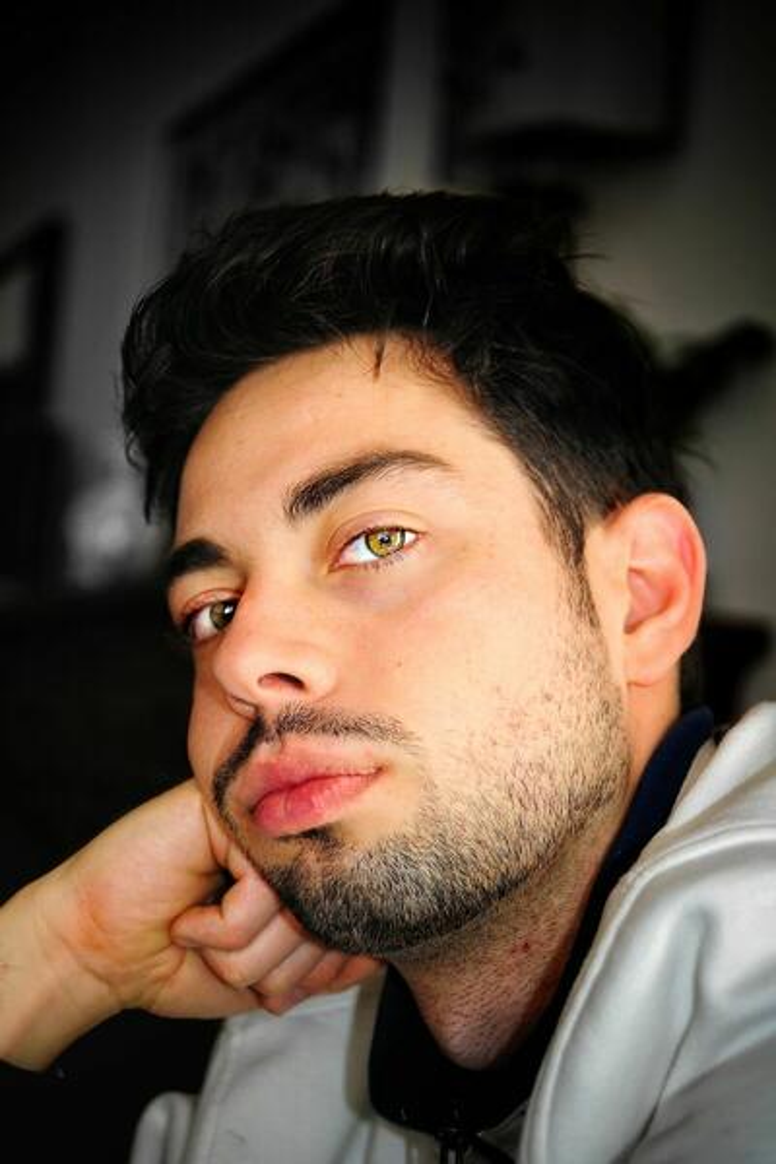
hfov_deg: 19.5
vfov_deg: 28.8
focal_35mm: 70
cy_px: 582
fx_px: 2263
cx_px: 388
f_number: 4.5
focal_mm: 70
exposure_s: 1/60
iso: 640
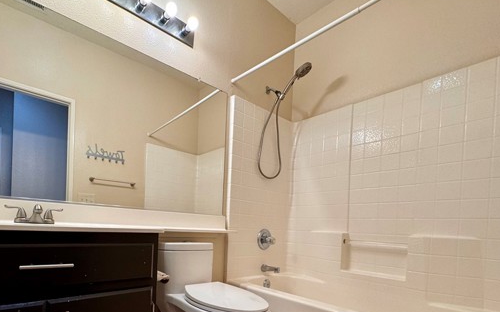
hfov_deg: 86.9
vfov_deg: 59.1
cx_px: 200
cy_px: 231
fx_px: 259
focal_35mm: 19
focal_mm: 2.22
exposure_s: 1/120
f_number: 2.2
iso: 100
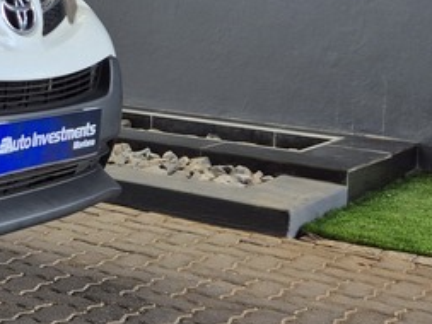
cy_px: 0
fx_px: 1161
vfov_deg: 15.6
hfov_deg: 18.6
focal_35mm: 93
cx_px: -222
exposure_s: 1/227
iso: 25
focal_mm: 5.4
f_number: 1.8
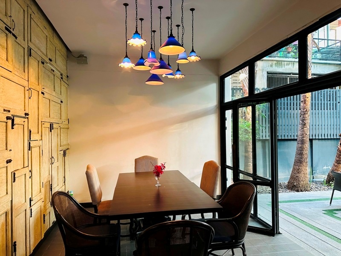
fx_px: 236
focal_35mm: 24
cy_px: 128
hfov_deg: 71.6
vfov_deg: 56.8
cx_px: 170
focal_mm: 6.86
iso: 500
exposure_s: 1/50
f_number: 1.78
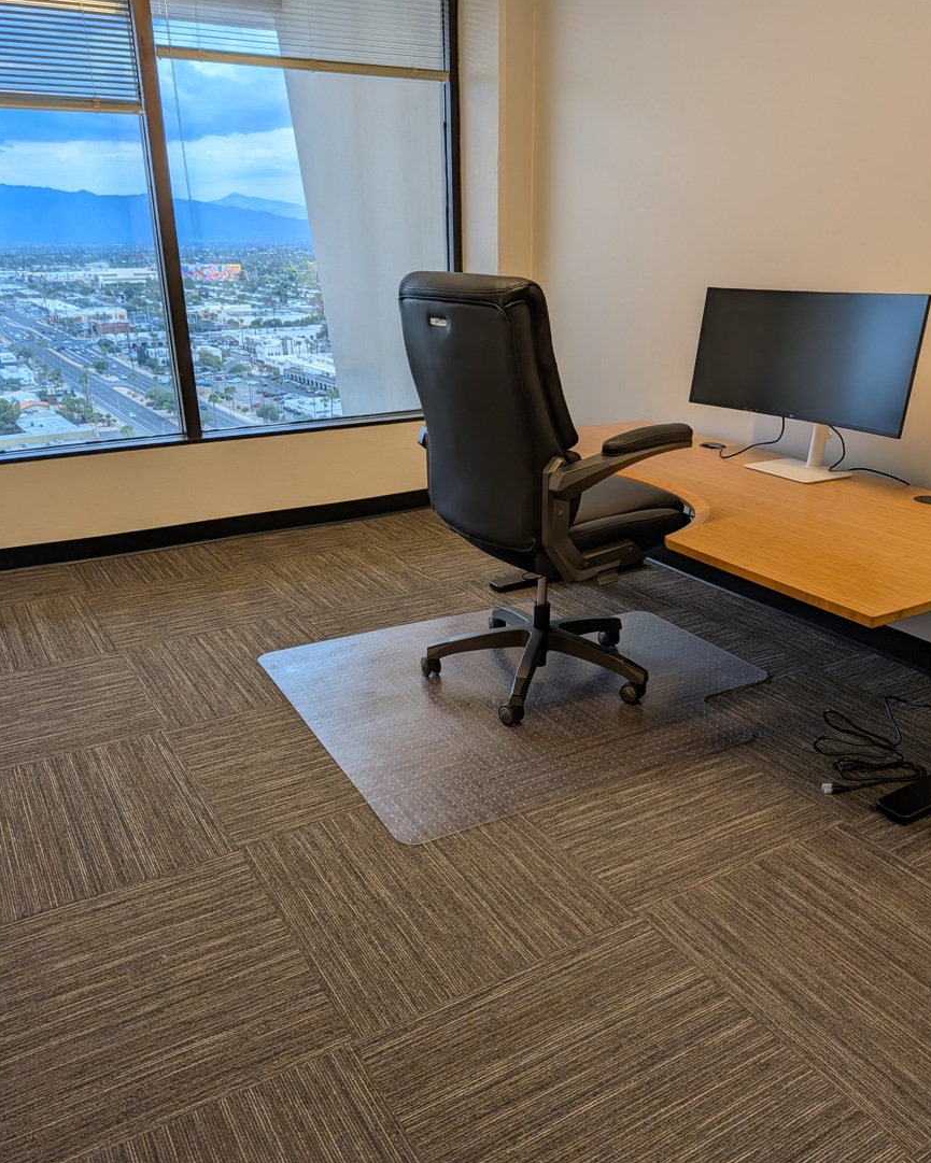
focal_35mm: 26
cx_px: 465
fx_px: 895
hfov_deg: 54.9
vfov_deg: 65.9
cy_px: 624
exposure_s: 1/100
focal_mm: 4.53
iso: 29
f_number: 1.7
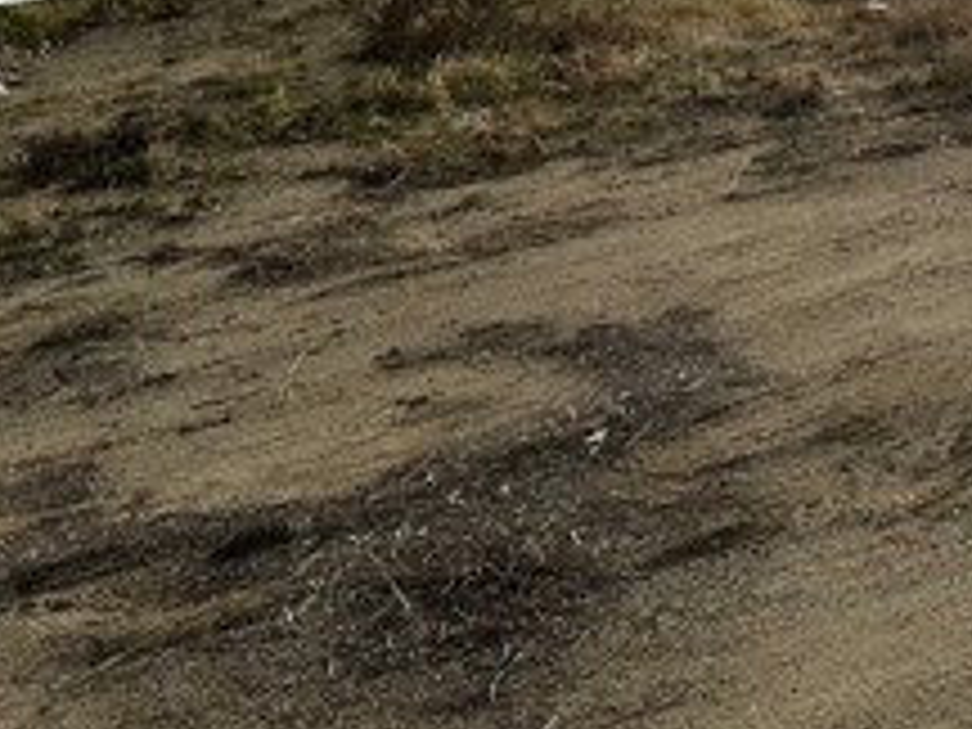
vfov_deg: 19.5
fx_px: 1994
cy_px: -158
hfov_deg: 26.6
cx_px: 855
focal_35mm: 71
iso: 80
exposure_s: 1/10753
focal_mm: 6.86
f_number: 1.78
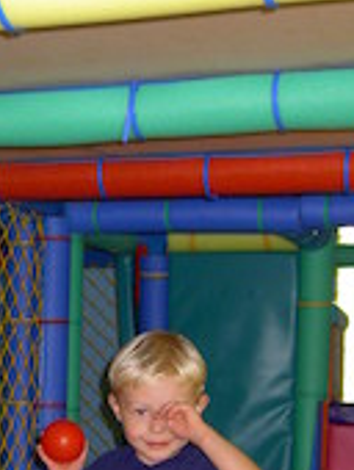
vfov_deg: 23.9
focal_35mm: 80
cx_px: 53
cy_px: 401
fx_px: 1088
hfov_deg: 18.2
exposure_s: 1/60
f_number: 2.8
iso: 100
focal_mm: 5.6
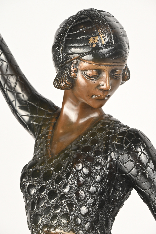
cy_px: 117
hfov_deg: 6.9
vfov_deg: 10.3
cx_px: 78
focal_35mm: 200
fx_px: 1302
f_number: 14
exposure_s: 1/200
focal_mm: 200
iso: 200
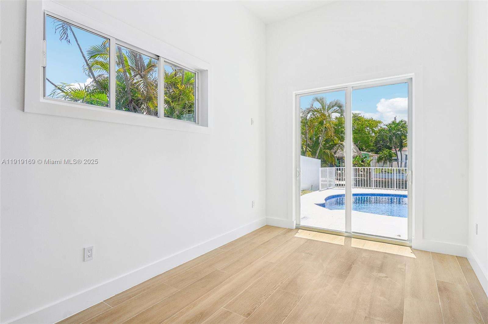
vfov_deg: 67.3
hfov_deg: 90.1
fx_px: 244
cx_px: 244
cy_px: 162
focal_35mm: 18
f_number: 8
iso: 100
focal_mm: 18
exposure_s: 1/200
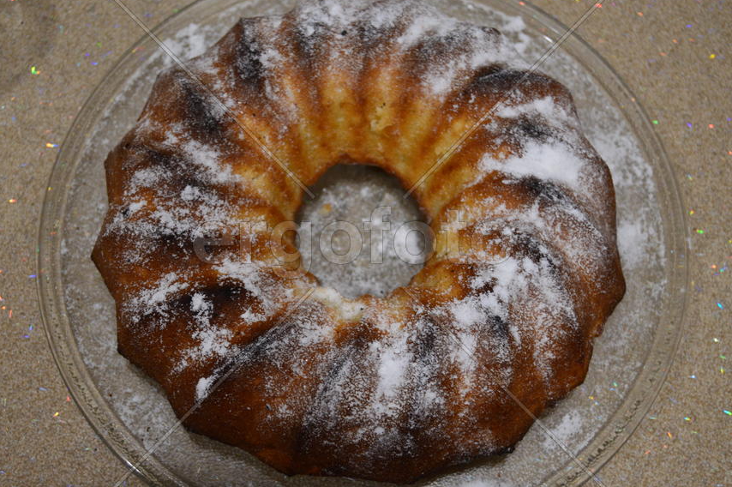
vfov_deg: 28.3
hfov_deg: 41.5
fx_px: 965
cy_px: 243
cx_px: 359
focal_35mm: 48
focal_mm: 31
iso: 800
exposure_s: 1/20
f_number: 4.2
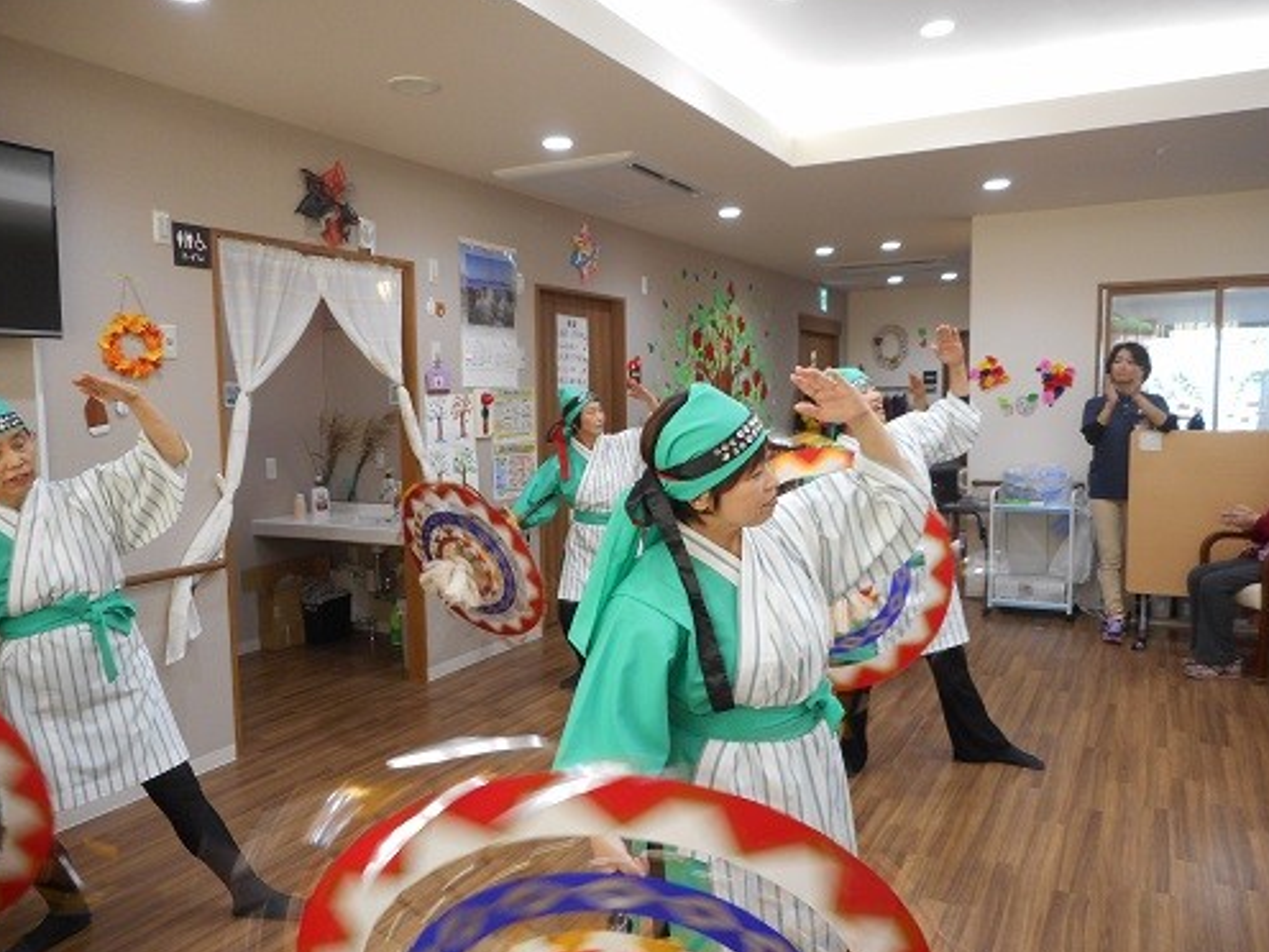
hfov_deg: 67.3
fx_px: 953
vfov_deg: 53.1
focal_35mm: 26
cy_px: 482
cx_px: 627
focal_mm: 4.5
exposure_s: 1/30
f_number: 3.7
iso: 180
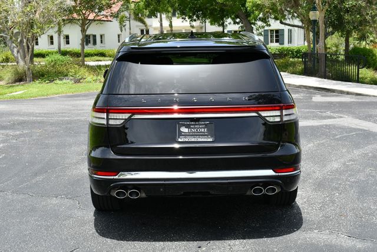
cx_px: 188
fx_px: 587
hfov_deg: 35.6
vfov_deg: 24.2
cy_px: 126
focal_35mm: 56
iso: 180
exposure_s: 1/250
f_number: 8
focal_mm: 28
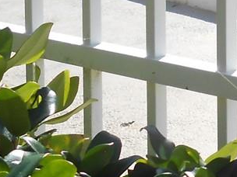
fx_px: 938
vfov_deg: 10.2
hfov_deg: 12.3
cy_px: -146
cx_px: 514
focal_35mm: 137
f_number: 3.5
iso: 80
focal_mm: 4.6
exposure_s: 1/800
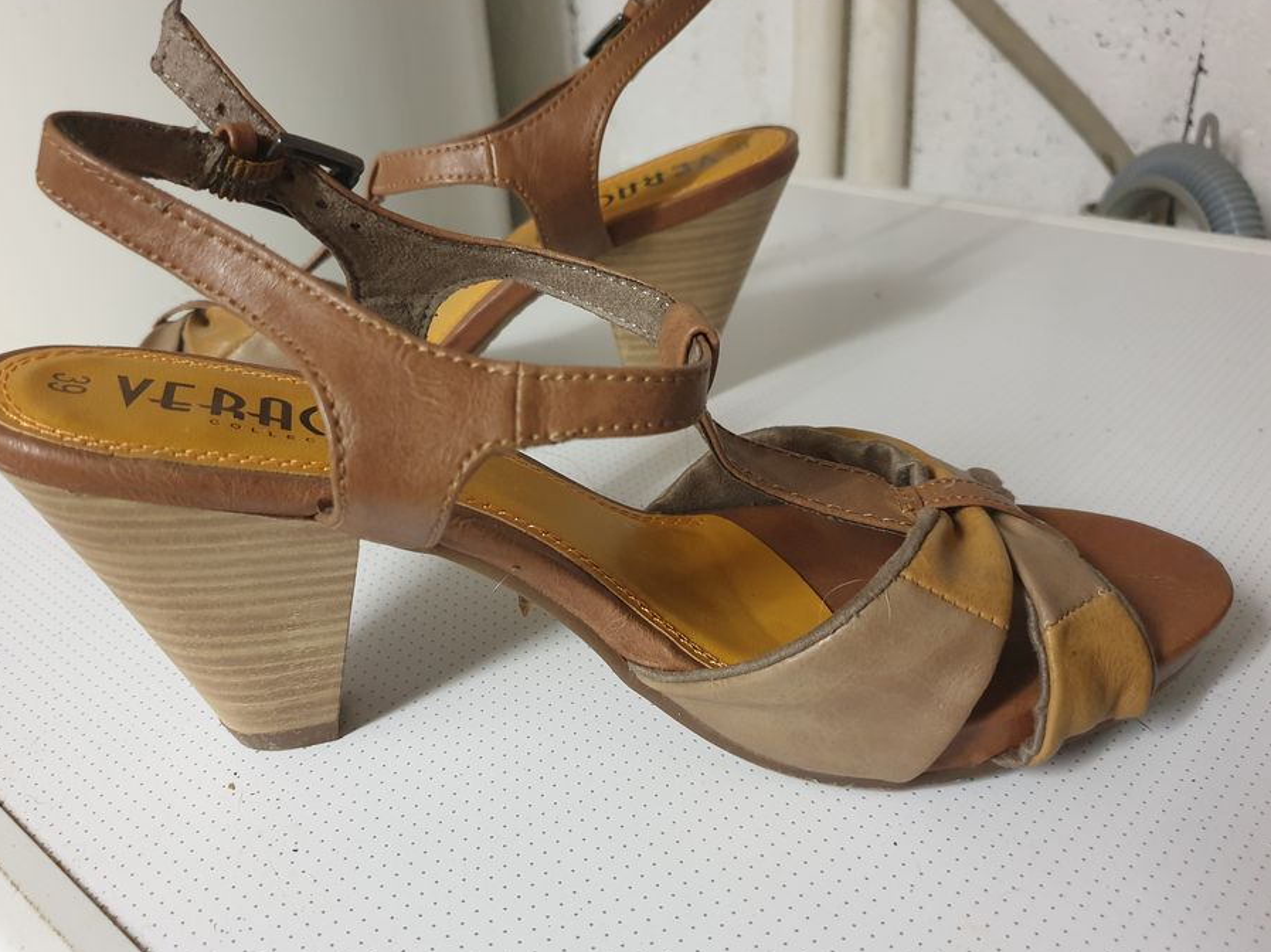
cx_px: 565
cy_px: 516
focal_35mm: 29
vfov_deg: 48.1
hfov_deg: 61.5
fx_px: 1064
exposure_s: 1/50
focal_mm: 4.3
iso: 320
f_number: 1.5
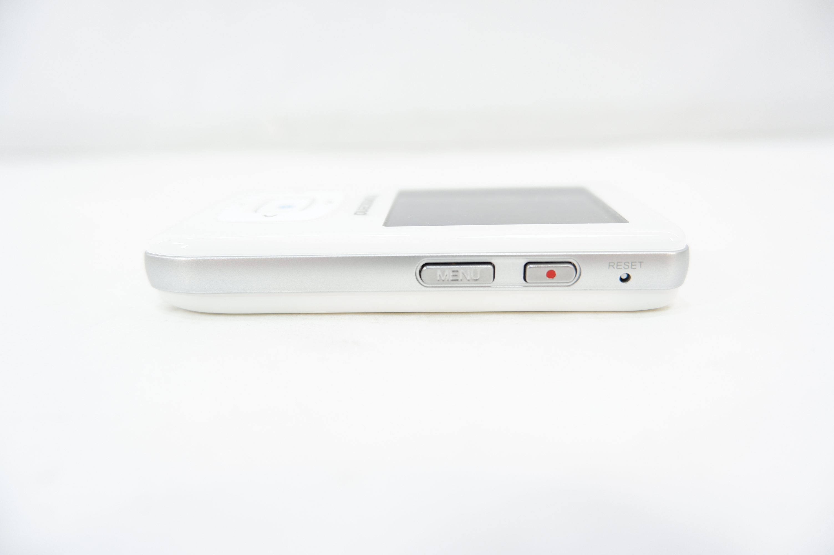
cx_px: 417
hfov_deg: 76.1
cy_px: 278
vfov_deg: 55.0
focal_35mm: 23
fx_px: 532
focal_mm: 15
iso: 200
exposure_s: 1/70
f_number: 3.5
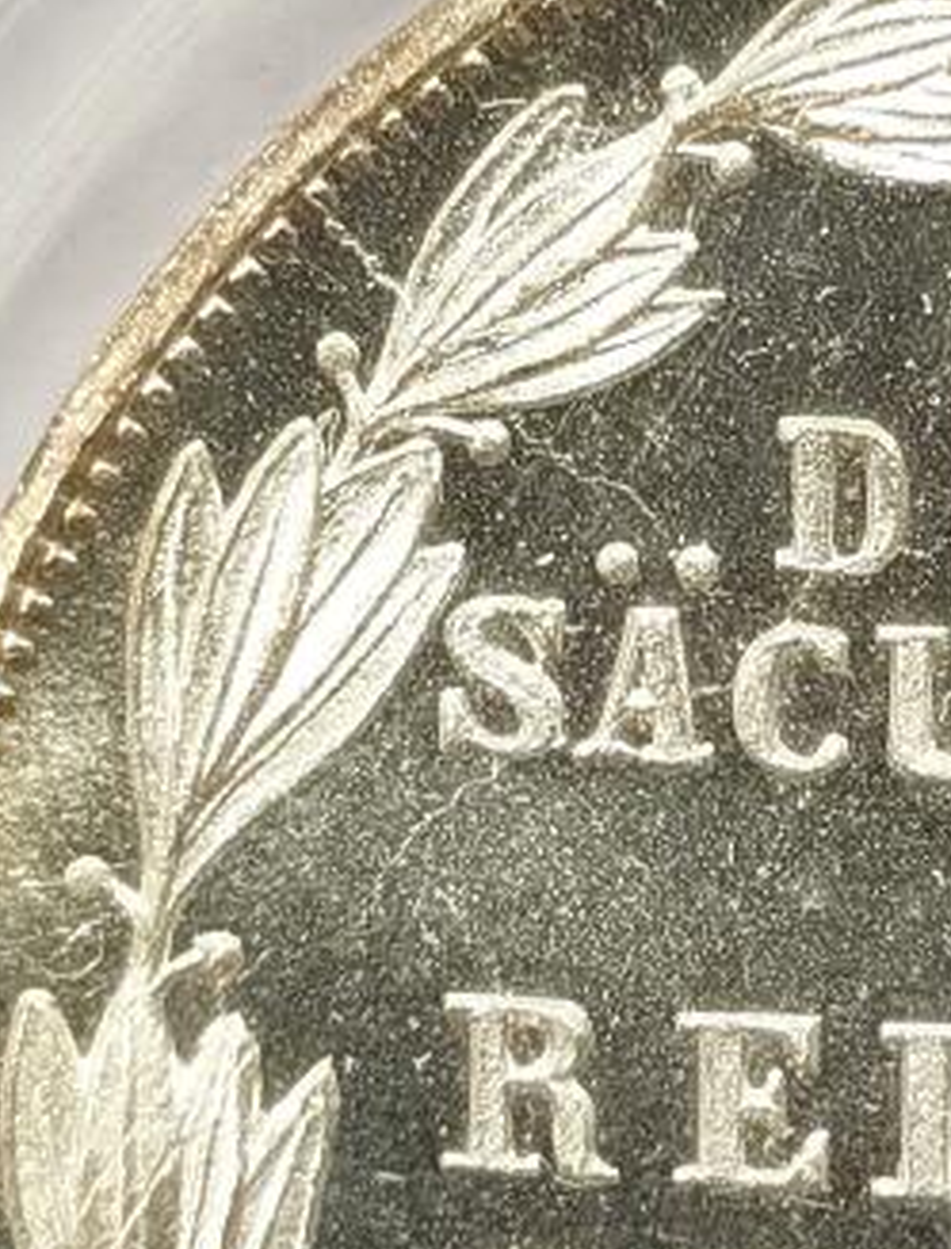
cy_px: 218
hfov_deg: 5.0
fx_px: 10775
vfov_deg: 6.6
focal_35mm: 297
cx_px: 1344
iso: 125
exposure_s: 1/100
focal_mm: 5.56
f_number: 16
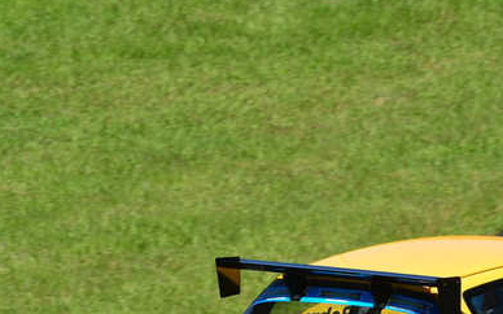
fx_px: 10371
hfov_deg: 2.8
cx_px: 392
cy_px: 287
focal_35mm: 757
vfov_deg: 1.7
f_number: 13
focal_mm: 240
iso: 500
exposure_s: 1/640
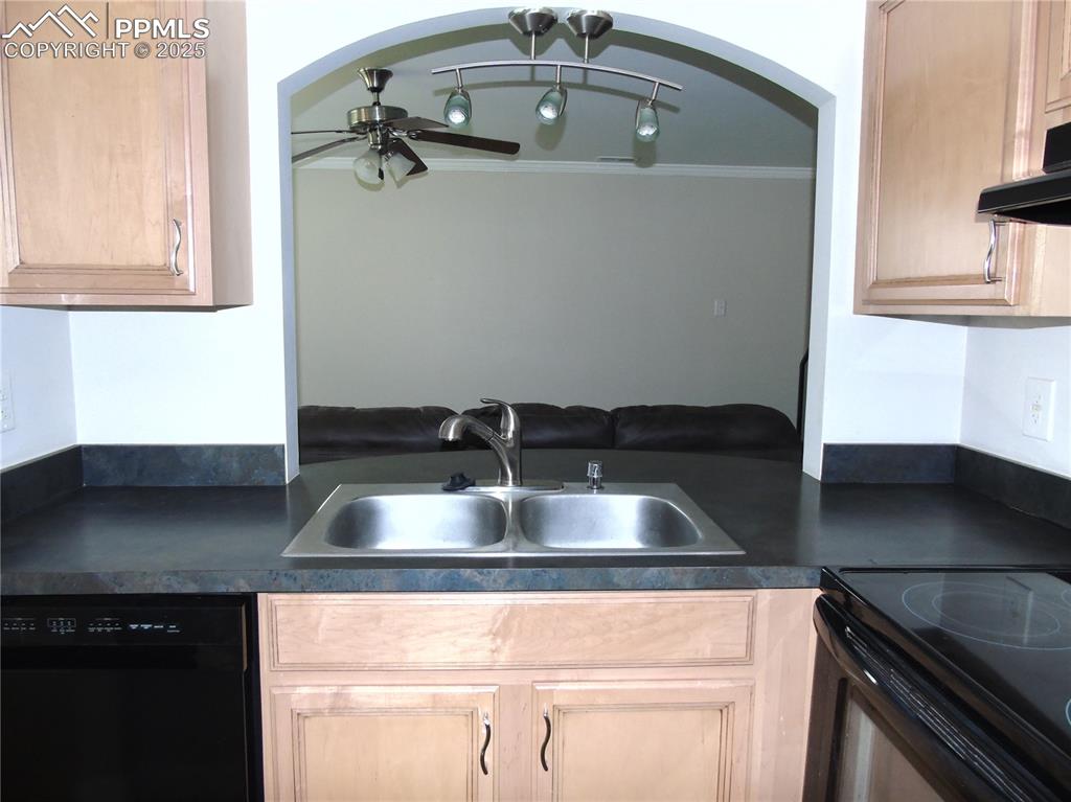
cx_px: 536
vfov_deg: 54.8
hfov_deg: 69.4
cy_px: 401
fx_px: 773
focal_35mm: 25
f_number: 3.4
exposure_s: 1/30
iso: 200
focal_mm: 4.4
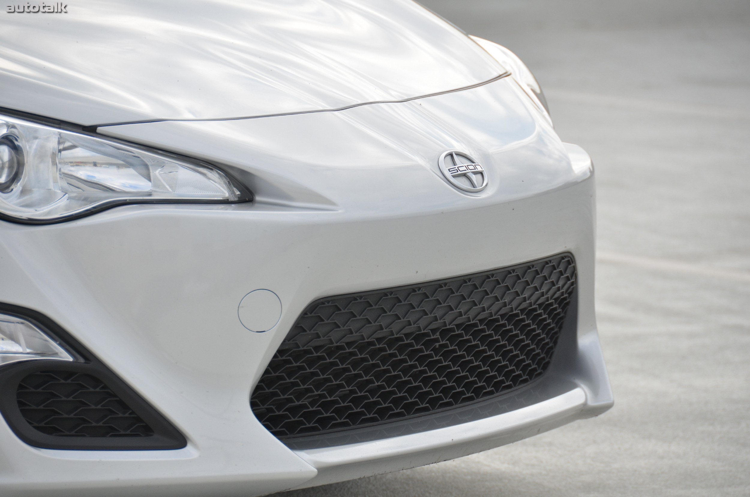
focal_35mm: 300
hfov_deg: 6.9
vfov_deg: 4.6
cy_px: 248
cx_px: 375
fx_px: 6237
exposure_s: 1/1250
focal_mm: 200
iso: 400
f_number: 5.6
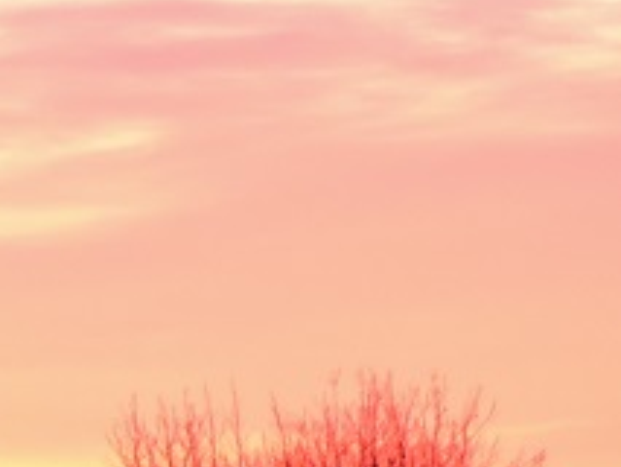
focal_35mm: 736
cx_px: -650
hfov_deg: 2.7
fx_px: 13211
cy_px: 630
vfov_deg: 2.0
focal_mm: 30.5
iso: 400
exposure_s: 1/40
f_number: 5.2
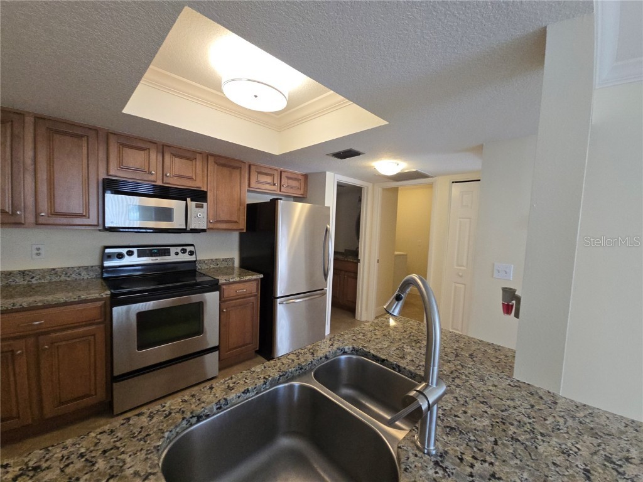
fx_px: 241
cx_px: 322
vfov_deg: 89.9
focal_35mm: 13
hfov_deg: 106.2
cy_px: 241
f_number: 2.2
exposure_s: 1/60
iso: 160
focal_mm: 2.2
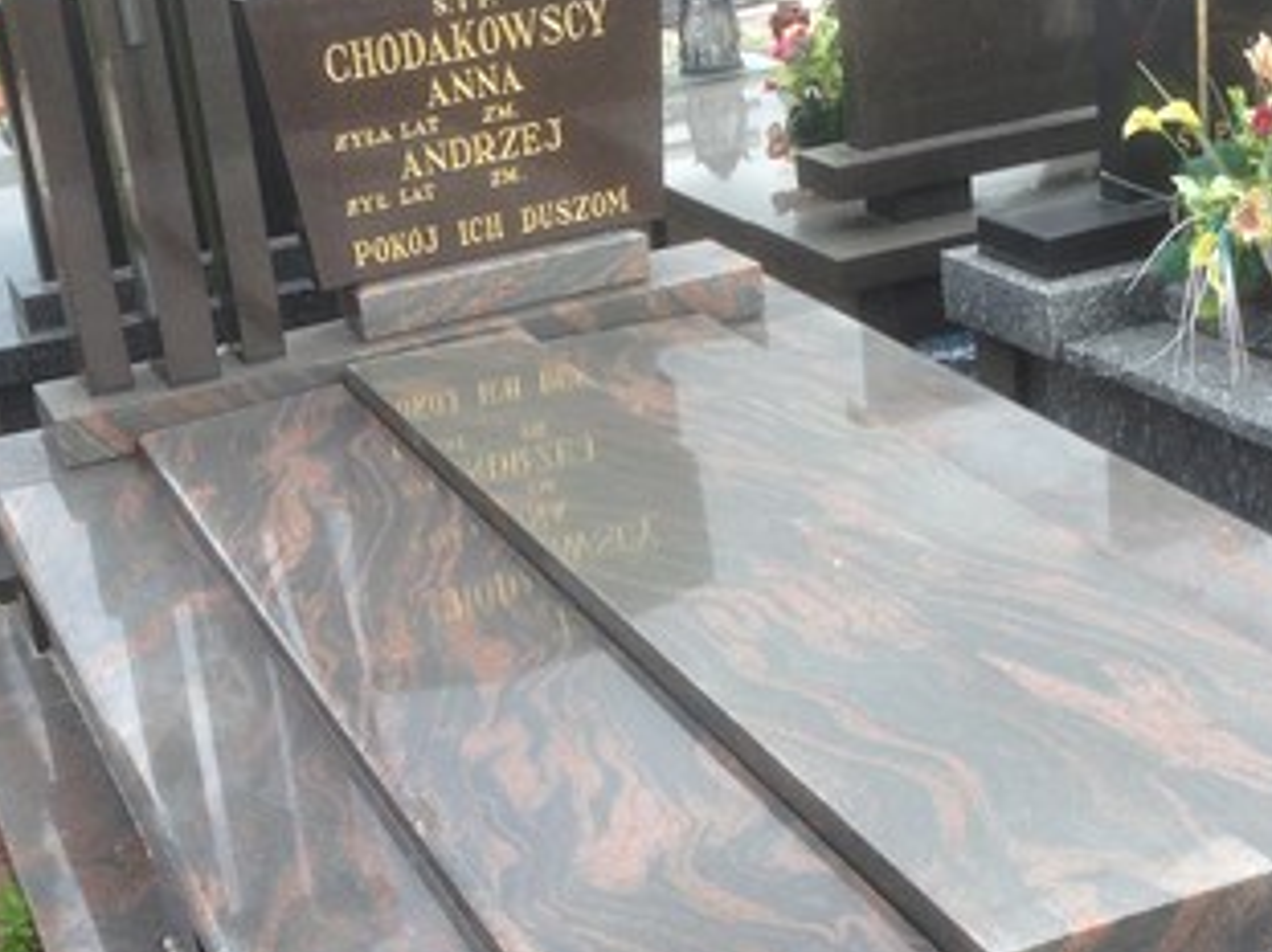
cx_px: 671
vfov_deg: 21.6
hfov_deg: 28.6
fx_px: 2498
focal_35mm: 68
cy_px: 494
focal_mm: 4.12
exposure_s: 1/401
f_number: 2.4
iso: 50
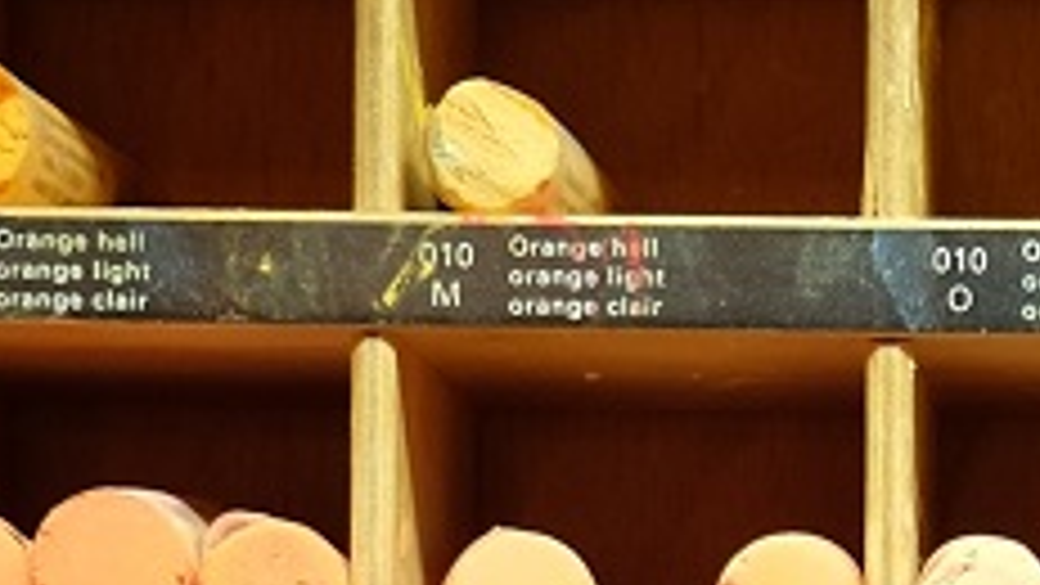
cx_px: 1396
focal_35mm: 218
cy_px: 1408
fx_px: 6012
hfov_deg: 9.7
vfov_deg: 5.4
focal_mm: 21.4
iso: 200
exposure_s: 1/30
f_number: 3.2
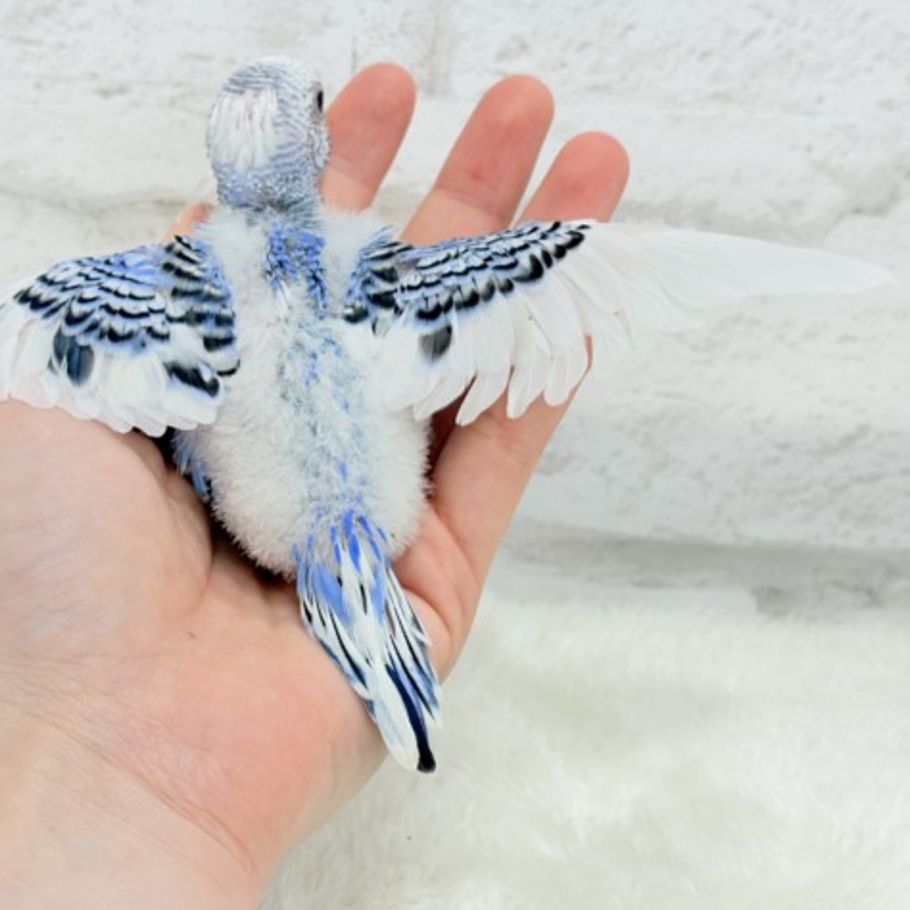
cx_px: 442
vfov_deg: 27.7
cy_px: 459
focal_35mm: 62
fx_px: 1844
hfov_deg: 27.7
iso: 32
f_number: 1.6
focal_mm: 5.96
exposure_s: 1/50
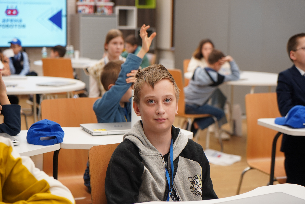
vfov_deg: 19.5
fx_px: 593
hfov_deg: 28.8
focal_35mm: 70
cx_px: 152
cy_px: 102
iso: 320
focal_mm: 70
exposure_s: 1/80
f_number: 4
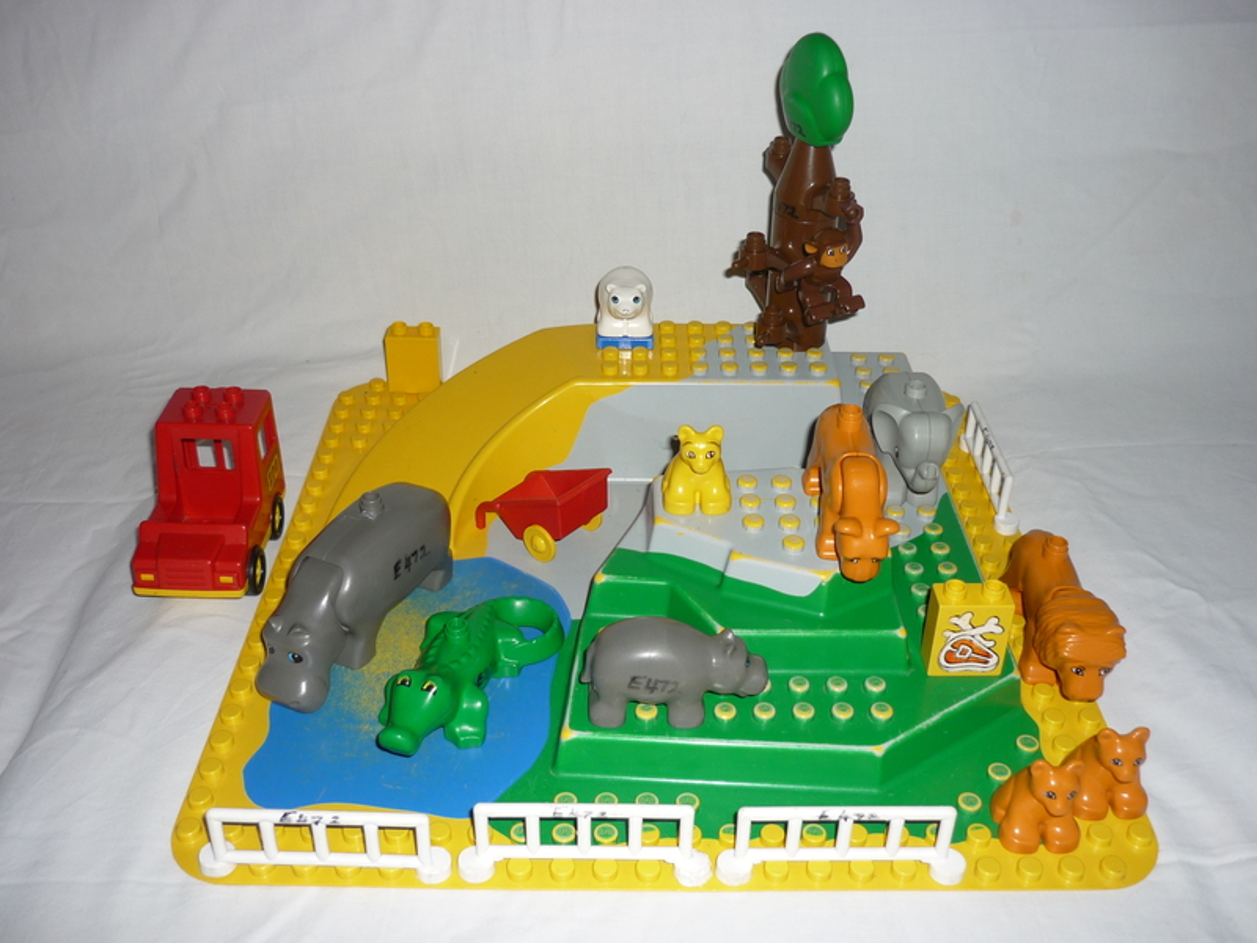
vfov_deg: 42.9
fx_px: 1198
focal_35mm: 33
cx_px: 628
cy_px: 472
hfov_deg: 55.4
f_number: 2.8
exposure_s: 1/30
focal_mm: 5.5
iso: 100
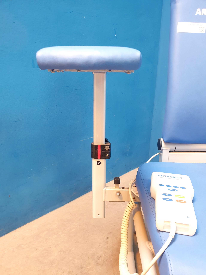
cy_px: 138
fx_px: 206
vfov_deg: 67.3
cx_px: 103
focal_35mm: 26
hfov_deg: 53.1
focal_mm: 4.3
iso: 320
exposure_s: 1/17
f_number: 2.4
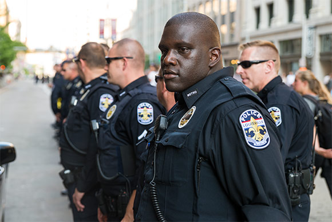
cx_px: 166
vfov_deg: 24.2
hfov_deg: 35.6
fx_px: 517
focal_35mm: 56
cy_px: 111
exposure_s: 1/500
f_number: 4
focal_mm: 56
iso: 500
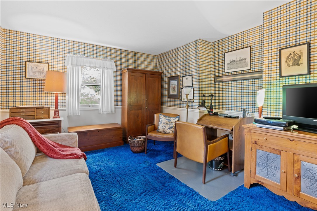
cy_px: 106
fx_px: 150
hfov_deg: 93.3
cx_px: 158
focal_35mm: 17
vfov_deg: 70.4
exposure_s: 10
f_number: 9
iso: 250
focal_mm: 17
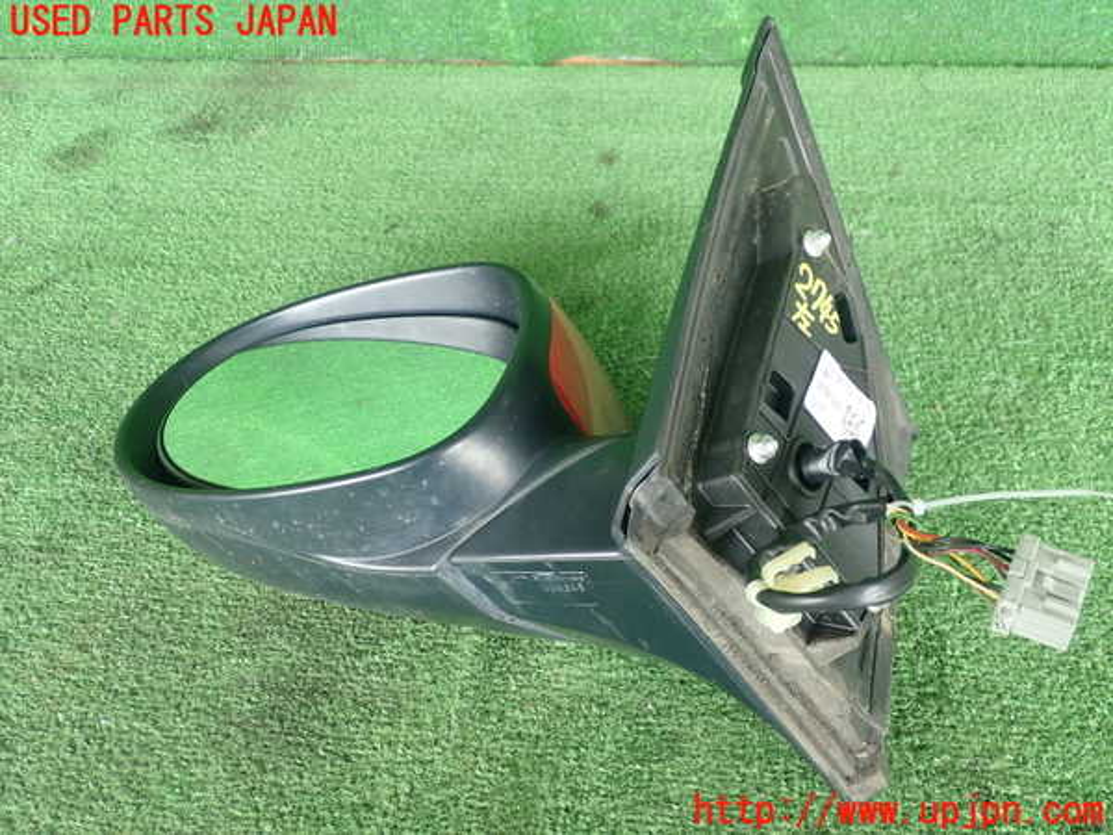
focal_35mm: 35
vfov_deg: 40.7
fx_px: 1125
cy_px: 418
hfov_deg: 52.6
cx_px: 556
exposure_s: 1/40
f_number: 2.6
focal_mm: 6.42
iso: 200
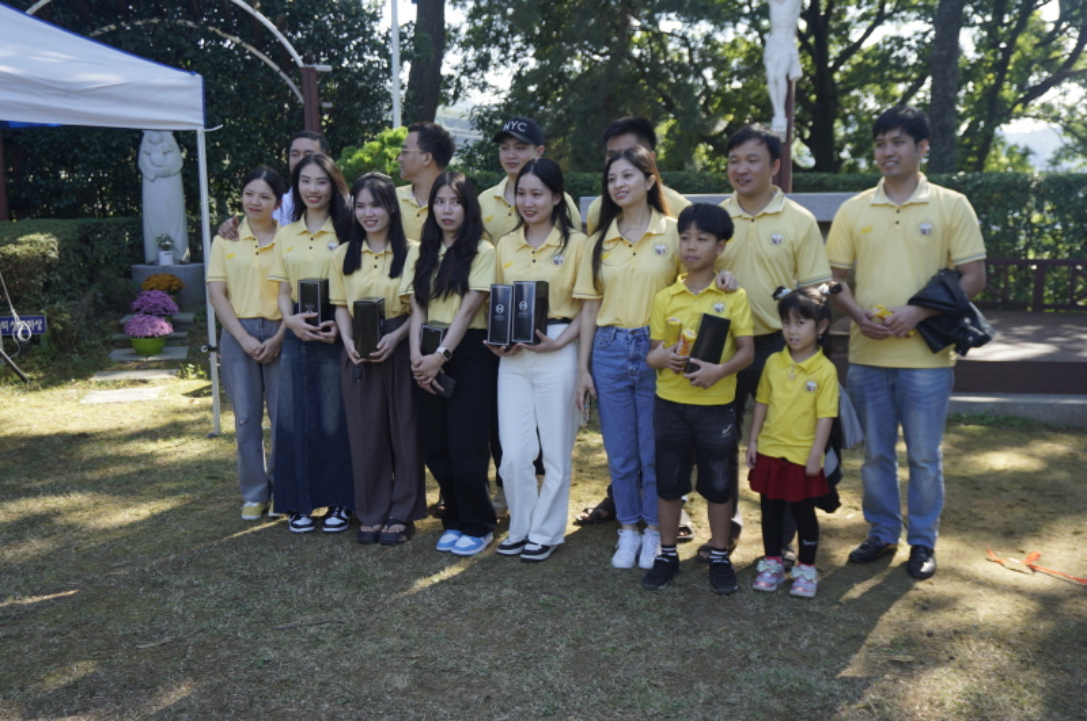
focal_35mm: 34
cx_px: 544
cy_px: 360
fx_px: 1040
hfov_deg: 55.2
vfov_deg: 38.3
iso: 125
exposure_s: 1/160
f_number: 4
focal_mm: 23
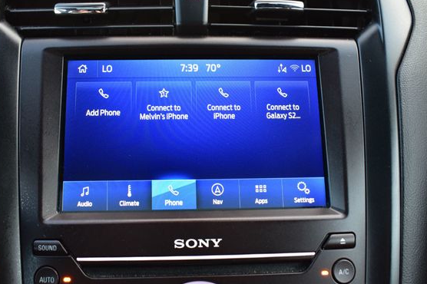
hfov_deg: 50.7
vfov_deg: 35.0
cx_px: 200
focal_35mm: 38
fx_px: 450
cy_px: 153
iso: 400
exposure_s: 1/15
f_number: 6.3
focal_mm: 22
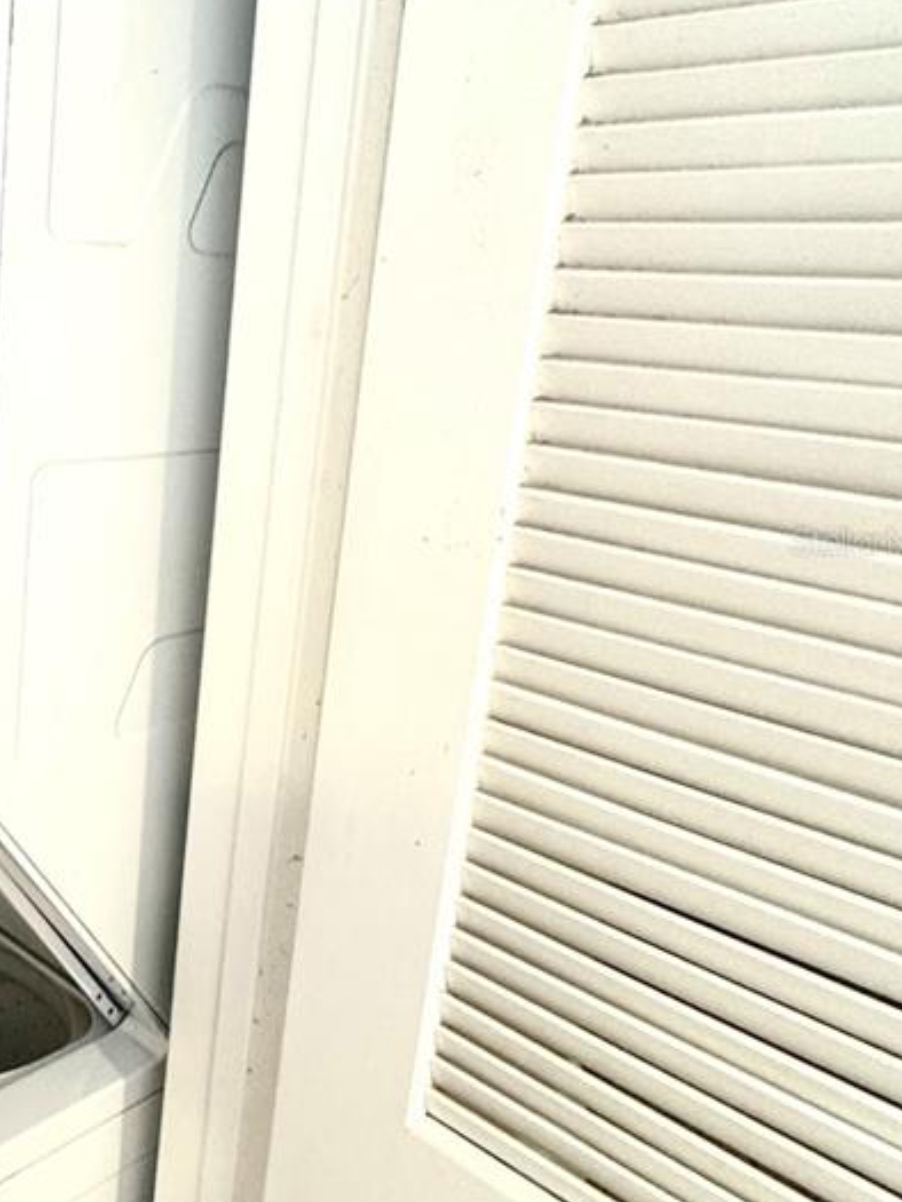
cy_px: 540
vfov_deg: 56.7
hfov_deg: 37.4
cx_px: -76
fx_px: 1111
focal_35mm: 32
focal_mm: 2.22
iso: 500
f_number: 2.2
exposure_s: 1/60
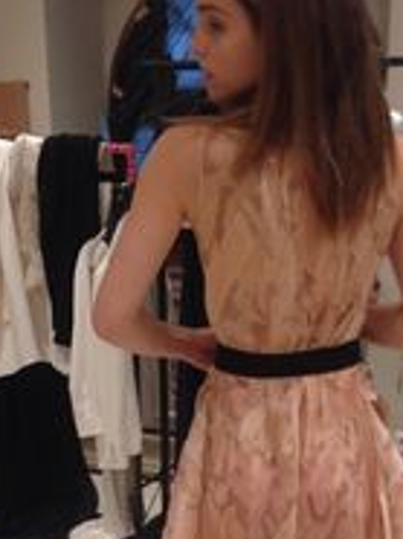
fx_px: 1105
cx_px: 255
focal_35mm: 71
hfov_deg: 20.6
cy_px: 533
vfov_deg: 26.1
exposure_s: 1/20
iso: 200
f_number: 2.4
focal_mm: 4.12
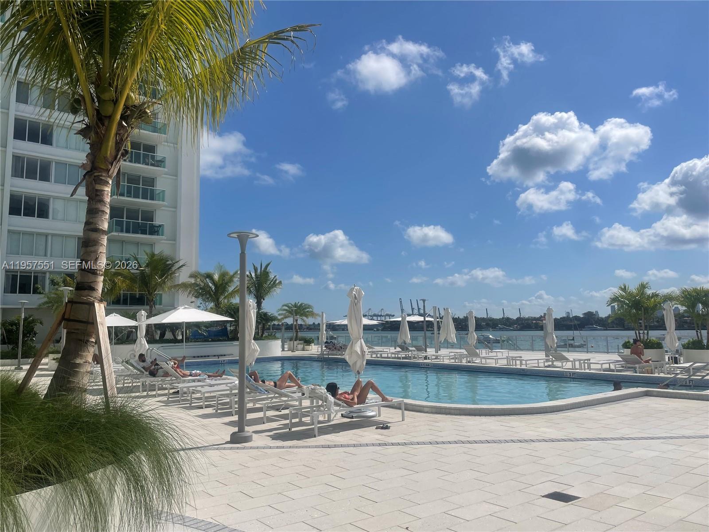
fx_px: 533
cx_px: 354
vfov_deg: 53.1
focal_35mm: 26
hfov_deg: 67.3
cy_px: 266
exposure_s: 1/11905
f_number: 1.6
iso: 32
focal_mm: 4.2
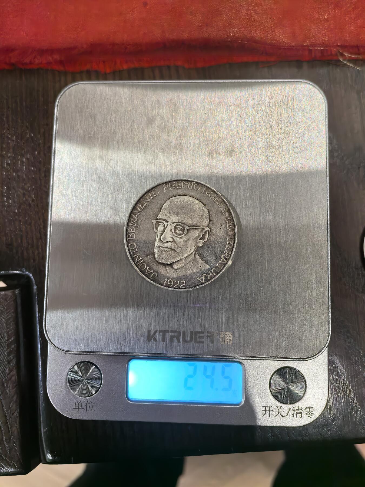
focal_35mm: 27
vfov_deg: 65.3
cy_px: 244
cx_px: 182
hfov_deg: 51.4
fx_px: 380
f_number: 2
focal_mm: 5.75
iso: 200
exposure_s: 1/120
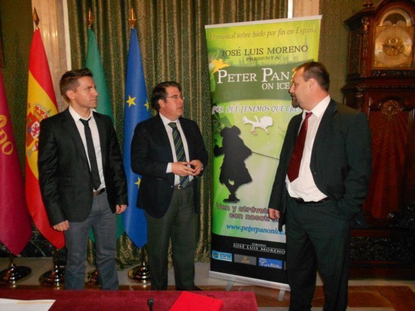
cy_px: 156
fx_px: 312
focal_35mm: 26
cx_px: 208
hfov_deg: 67.3
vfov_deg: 53.1
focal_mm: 4.6
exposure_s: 1/25
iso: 400
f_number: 3.2
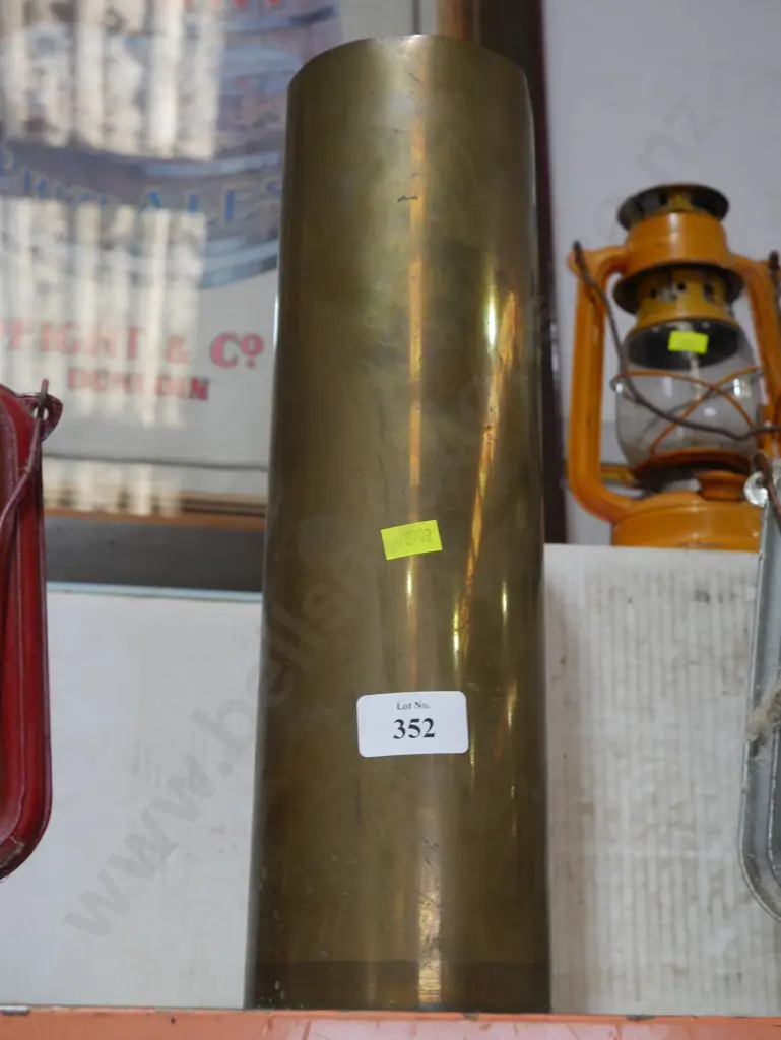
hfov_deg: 29.1
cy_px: 520
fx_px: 1503
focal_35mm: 50
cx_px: 390
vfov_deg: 38.2
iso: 400
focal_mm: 25
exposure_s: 1/60
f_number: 5.3
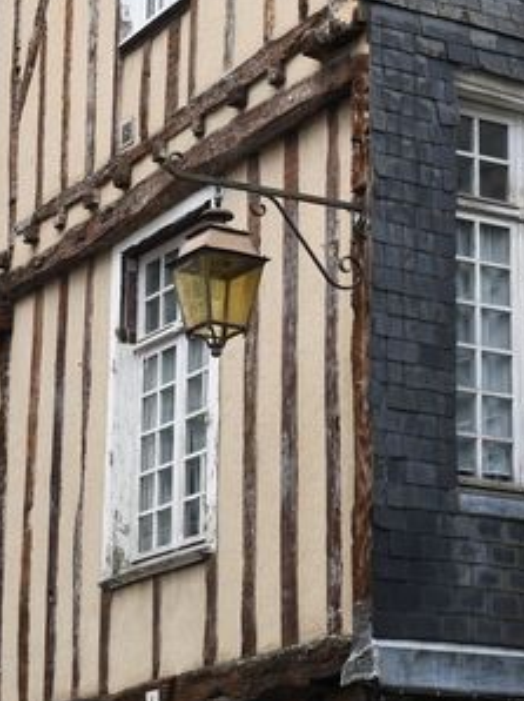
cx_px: 372
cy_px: 205
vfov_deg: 17.4
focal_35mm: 113
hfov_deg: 13.1
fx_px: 2284
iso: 640
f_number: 6.3
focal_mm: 50
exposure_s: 1/400
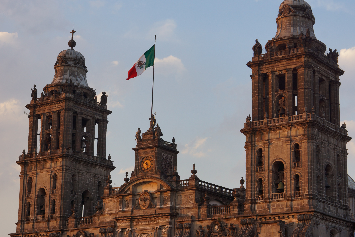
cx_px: 178
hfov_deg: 24.8
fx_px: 809
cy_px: 118
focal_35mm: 82
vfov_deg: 16.7
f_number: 9
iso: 200
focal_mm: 55
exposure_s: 1/80
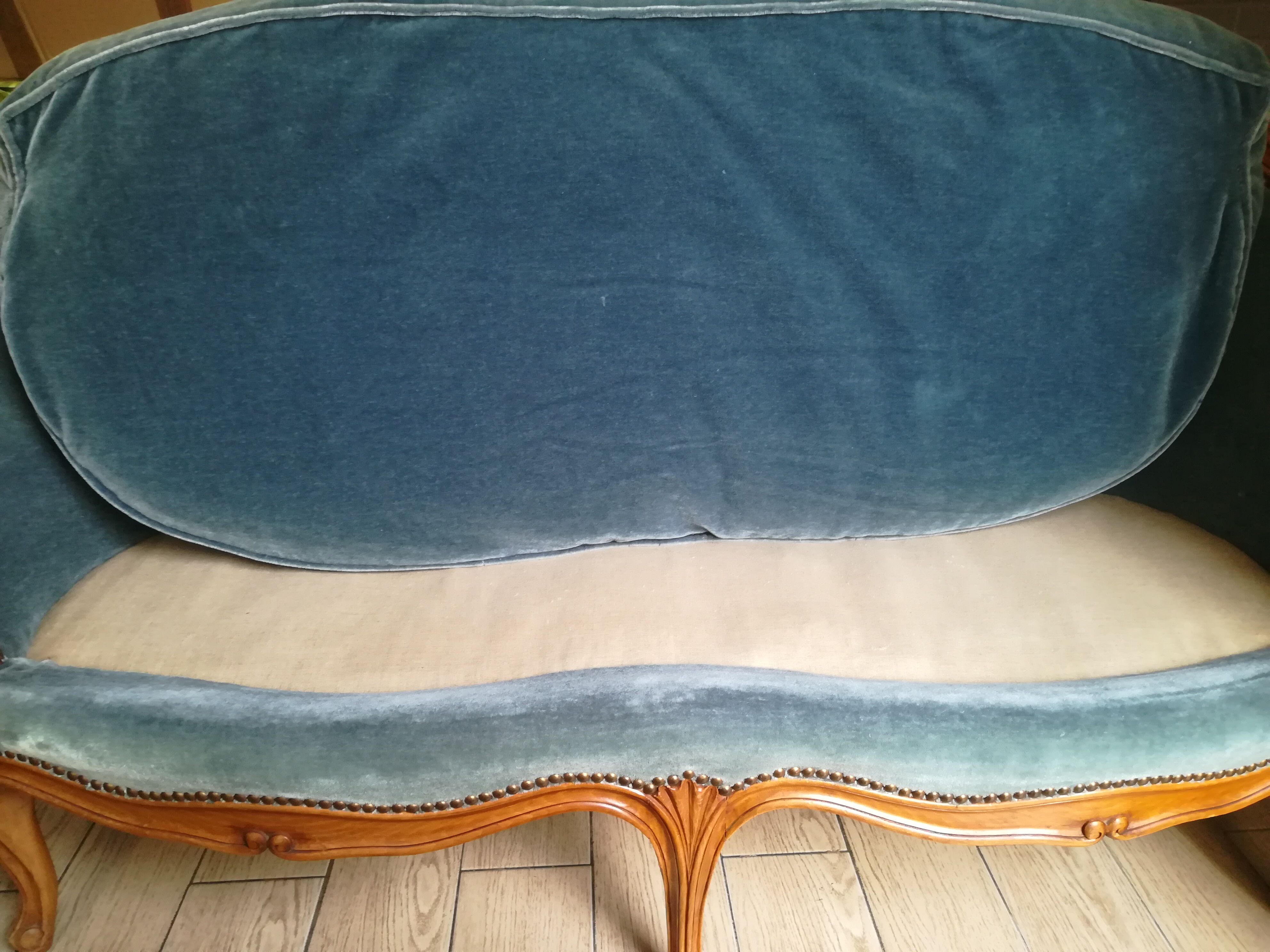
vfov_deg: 53.1
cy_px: 476
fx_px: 954
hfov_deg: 67.3
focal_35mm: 26
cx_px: 635
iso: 250
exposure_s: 1/33.3
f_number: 2.2
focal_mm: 3.83
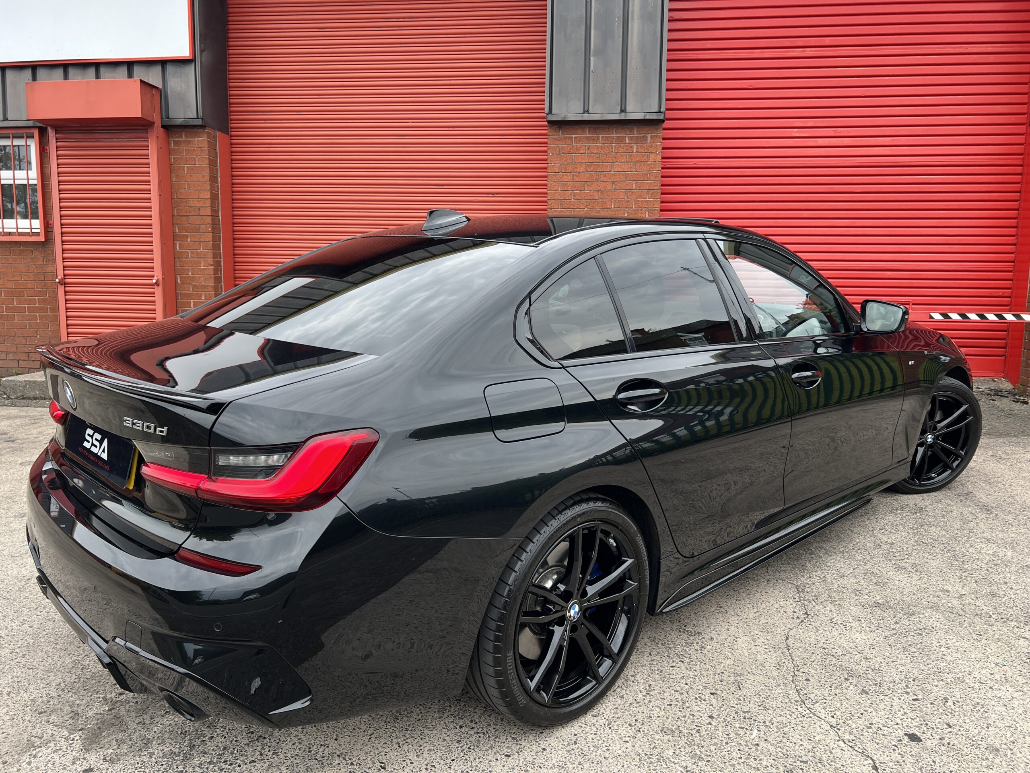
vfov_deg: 53.1
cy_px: 386
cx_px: 515
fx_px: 774
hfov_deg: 67.3
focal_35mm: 26
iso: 50
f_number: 1.5
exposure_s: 1/380
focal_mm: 5.7
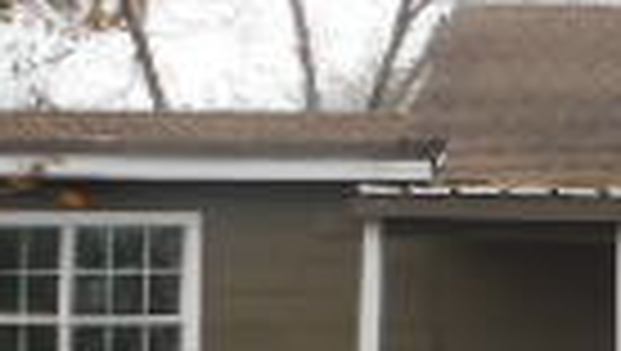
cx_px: 918
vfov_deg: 9.7
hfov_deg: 15.7
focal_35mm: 126
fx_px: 2077
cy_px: 207
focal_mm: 4.5
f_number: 3.7
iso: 80
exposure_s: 1/160
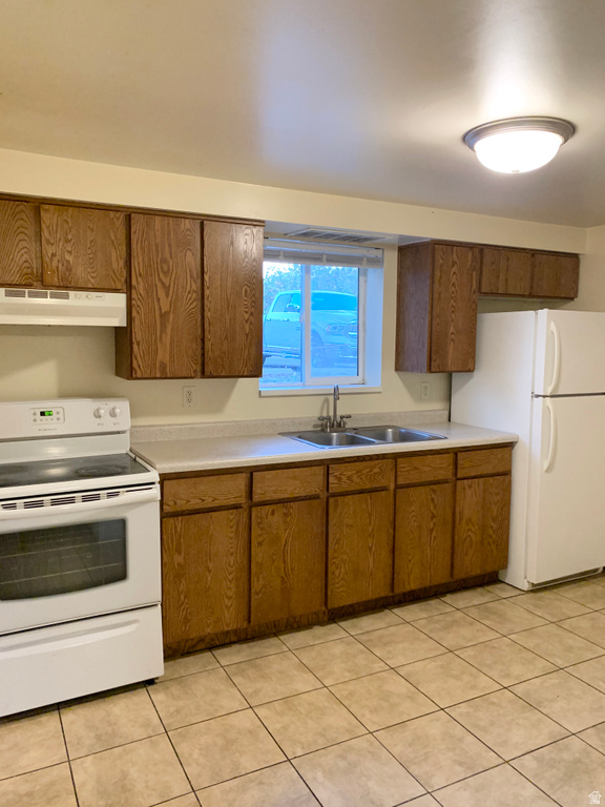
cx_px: 302
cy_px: 404
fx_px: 606
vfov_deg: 67.3
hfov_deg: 53.1
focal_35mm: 26
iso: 400
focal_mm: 4.25
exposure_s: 1/40
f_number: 1.8
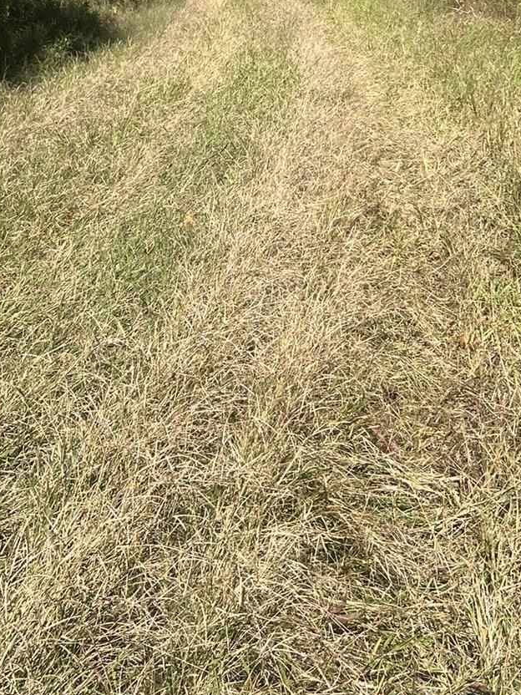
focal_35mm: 64
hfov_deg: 22.9
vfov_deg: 28.4
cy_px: -3
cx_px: 326
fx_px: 1284
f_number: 1.5
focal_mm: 5.7
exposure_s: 1/2841
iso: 50
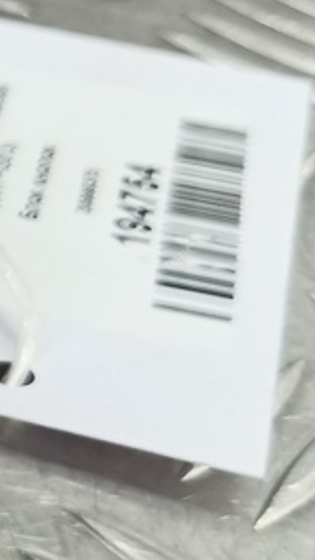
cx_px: -583
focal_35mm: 90
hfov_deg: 10.3
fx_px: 1338
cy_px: 171
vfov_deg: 23.5
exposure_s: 1/50
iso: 168
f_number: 1.6
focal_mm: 4.11
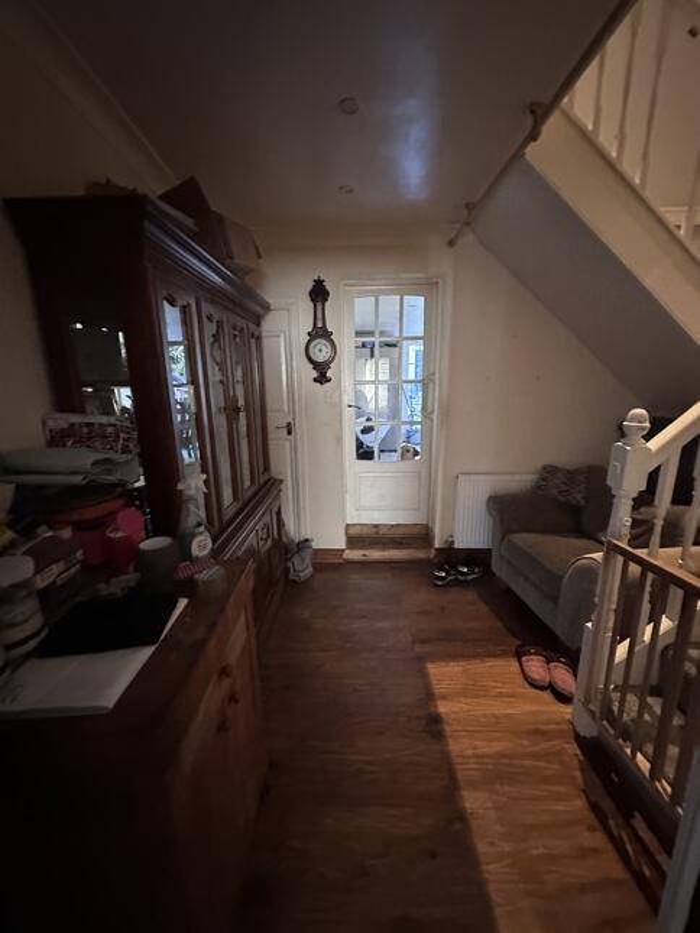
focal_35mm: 14
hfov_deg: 85.7
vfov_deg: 102.1
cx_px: 350
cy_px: 466
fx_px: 377
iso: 1000
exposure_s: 1/34
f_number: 2.2
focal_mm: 2.22
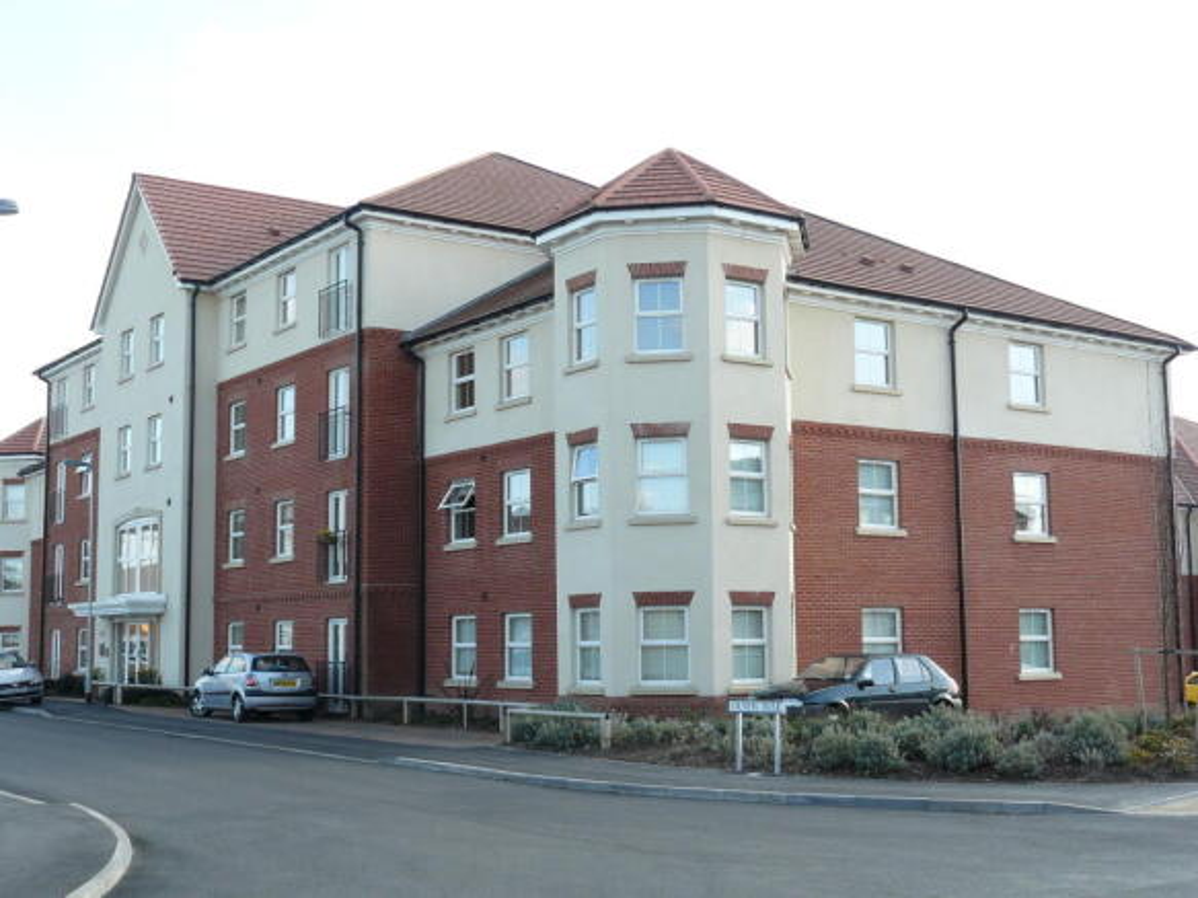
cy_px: 449
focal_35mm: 46
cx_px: 599
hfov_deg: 41.2
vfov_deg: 31.5
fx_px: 1592
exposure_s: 1/200
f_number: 3.6
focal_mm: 7.7
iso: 100
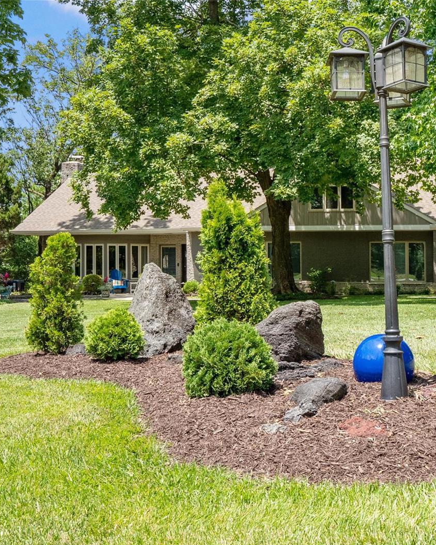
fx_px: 823
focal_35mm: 51
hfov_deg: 29.4
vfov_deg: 36.7
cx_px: 305
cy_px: 274
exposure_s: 1/320
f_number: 8
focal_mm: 18
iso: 400
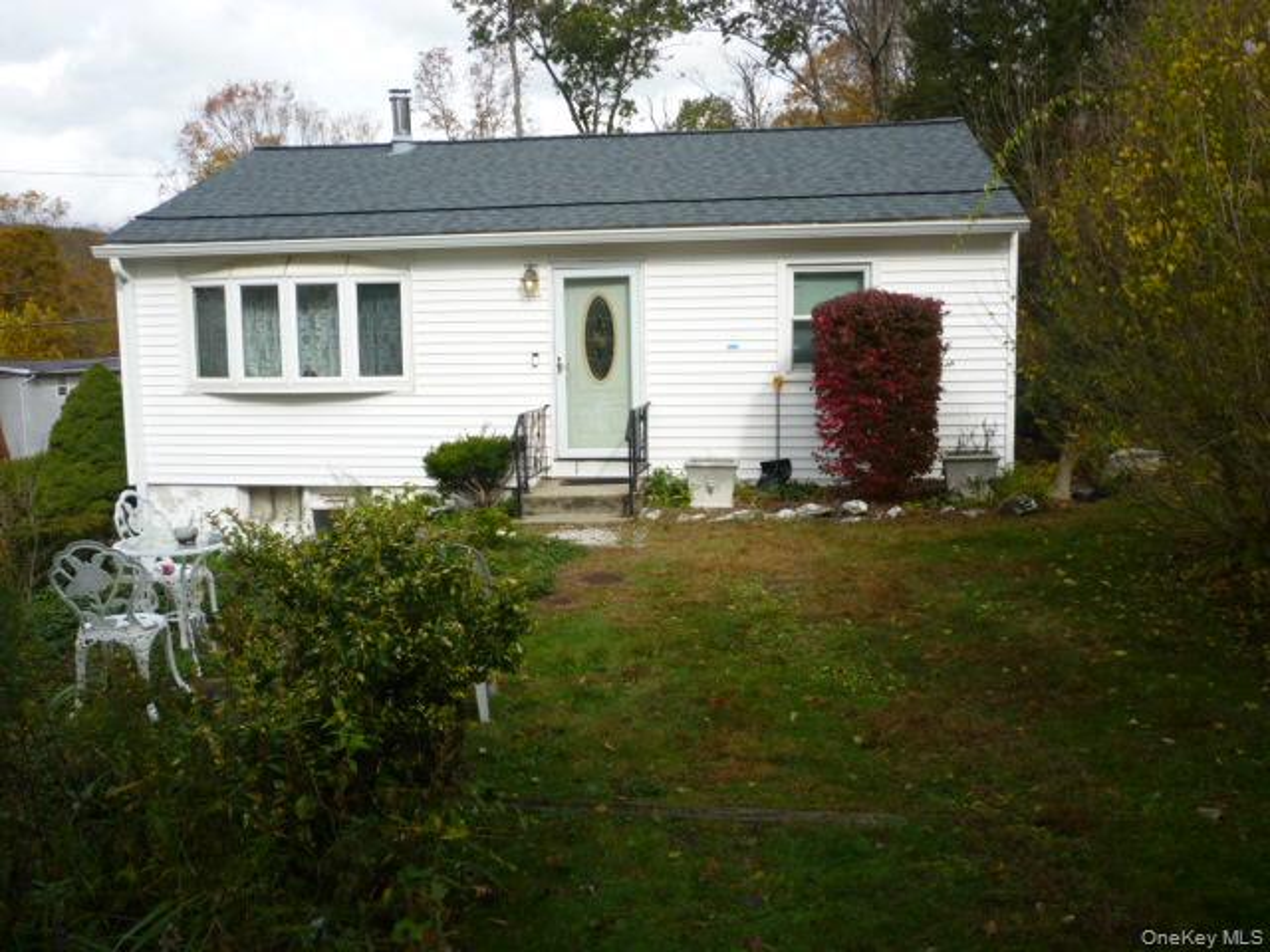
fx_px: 1064
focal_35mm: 29
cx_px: 635
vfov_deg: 48.2
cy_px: 476
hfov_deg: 61.7
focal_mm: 5.2
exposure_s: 1/400
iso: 80
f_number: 3.3
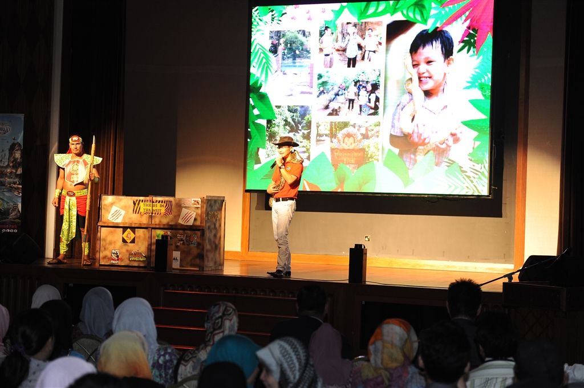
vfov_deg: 19.4
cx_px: 292
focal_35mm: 70
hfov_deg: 28.9
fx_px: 1135
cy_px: 194
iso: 1250
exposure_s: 1/80
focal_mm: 70
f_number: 3.5
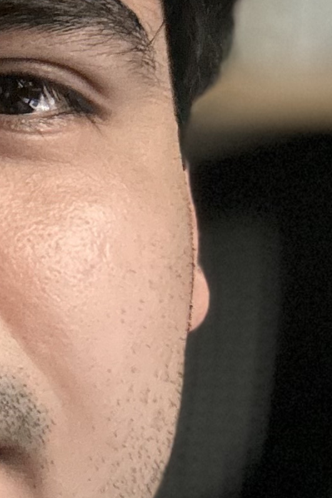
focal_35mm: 121
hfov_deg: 10.9
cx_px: -174
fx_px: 1673
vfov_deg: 16.8
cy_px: 128
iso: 640
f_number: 1.9
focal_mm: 2.69
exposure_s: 1/15
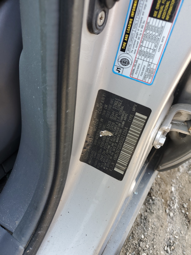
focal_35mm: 26
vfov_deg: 67.3
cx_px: 96
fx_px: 191
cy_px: 128
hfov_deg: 53.1
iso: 50
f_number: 1.5
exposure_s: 1/175
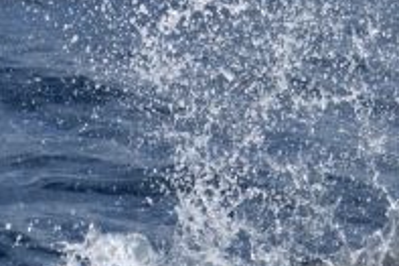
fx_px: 7641
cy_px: 350
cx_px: 207
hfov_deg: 3.0
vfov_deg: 2.0
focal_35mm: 690
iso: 560
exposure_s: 1/8000
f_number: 5.3
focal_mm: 170
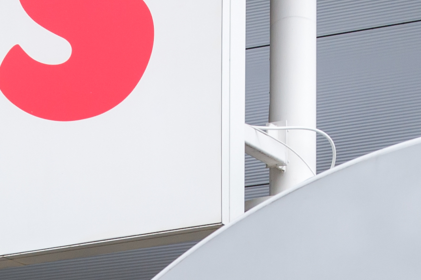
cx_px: 175
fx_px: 2104
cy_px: 517
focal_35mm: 180
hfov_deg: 11.4
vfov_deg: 7.4
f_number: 6.3
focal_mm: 38
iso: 500
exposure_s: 1/500
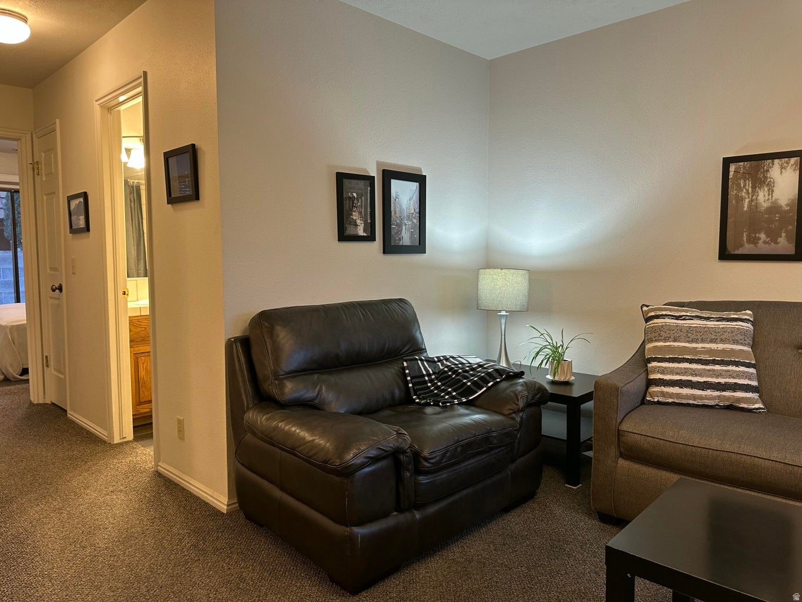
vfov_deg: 56.8
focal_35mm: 24
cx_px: 401
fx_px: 556
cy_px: 301
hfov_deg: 71.6
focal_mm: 6.86
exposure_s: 1/60
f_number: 1.78
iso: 200
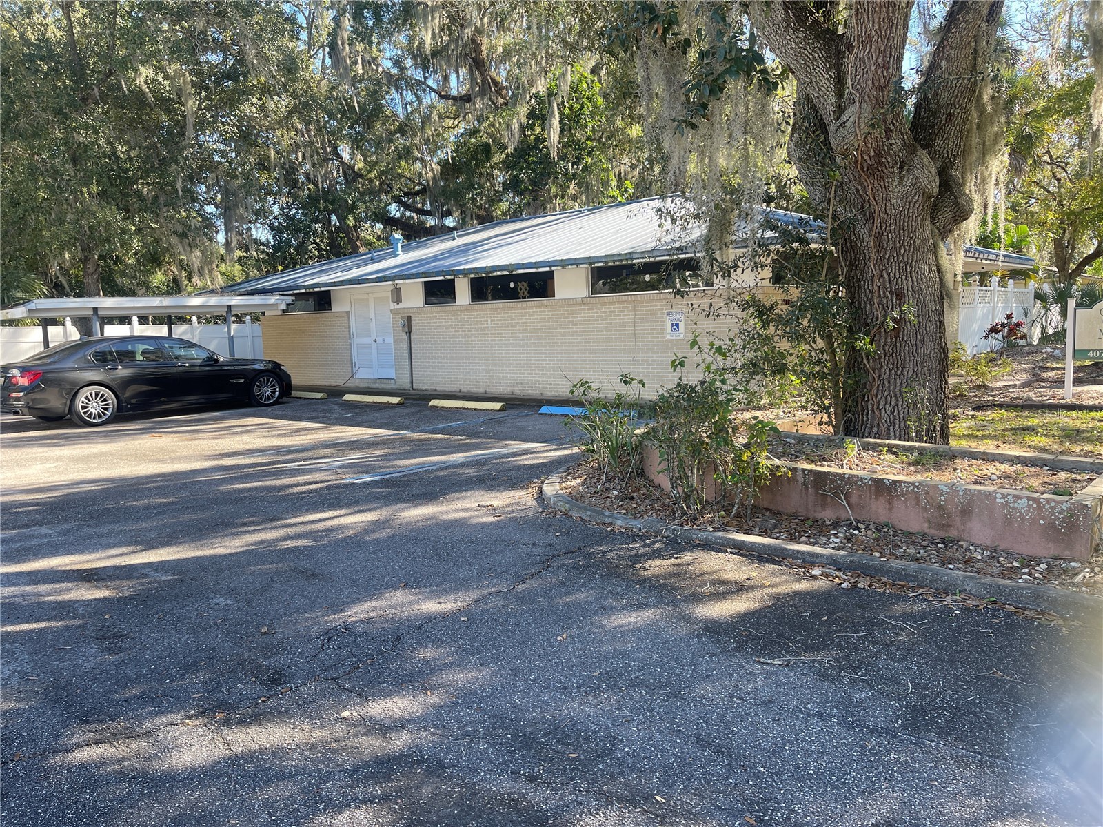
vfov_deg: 54.9
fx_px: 797
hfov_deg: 69.4
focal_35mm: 25
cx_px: 552
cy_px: 414
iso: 32
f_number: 1.6
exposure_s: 1/279
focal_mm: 5.1
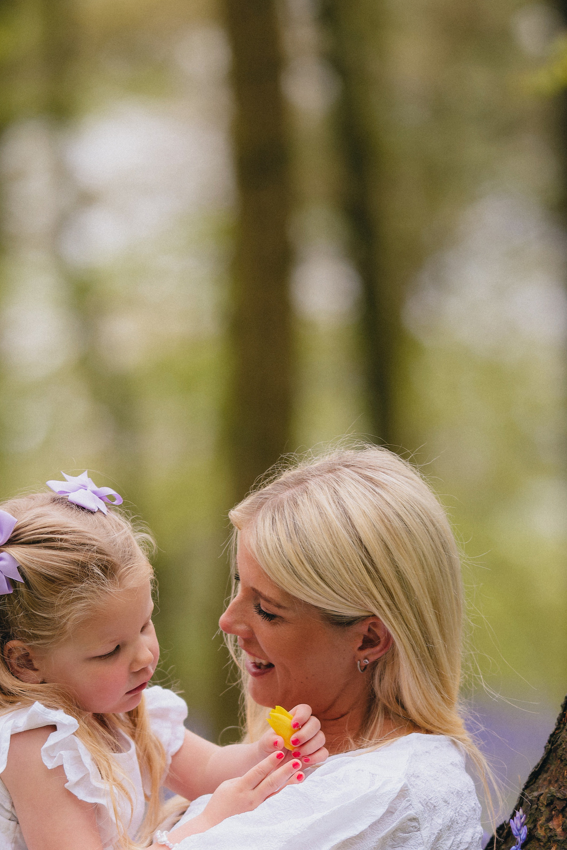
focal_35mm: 287
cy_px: 668
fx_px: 6780
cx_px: 219
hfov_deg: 4.8
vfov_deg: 7.2
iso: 100
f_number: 1.8
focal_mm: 135
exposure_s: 1/320
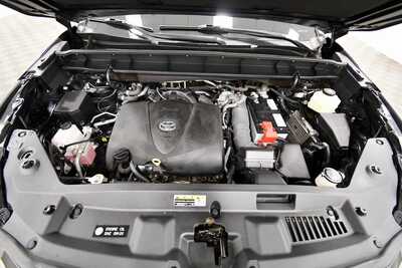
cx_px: 201
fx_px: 168
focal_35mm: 15
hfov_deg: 100.4
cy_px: 134
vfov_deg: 77.4
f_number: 4.5
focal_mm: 10
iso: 3200
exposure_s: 1/80
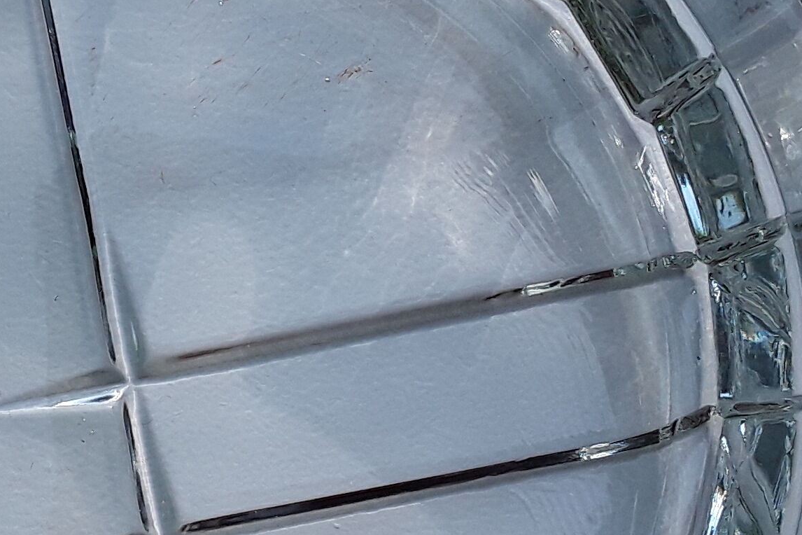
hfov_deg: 24.6
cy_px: 306
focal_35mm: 80
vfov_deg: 17.1
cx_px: 75
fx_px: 1782
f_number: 1.9
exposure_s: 1/537
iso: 40
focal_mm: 2.91
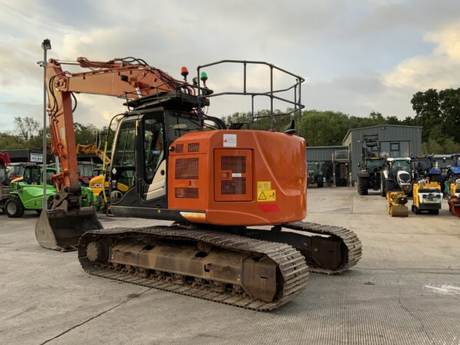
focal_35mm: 30
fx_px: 399
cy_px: 170
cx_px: 229
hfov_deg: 60.0
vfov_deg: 46.8
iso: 16
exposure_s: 1/247
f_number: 1.8
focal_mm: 3
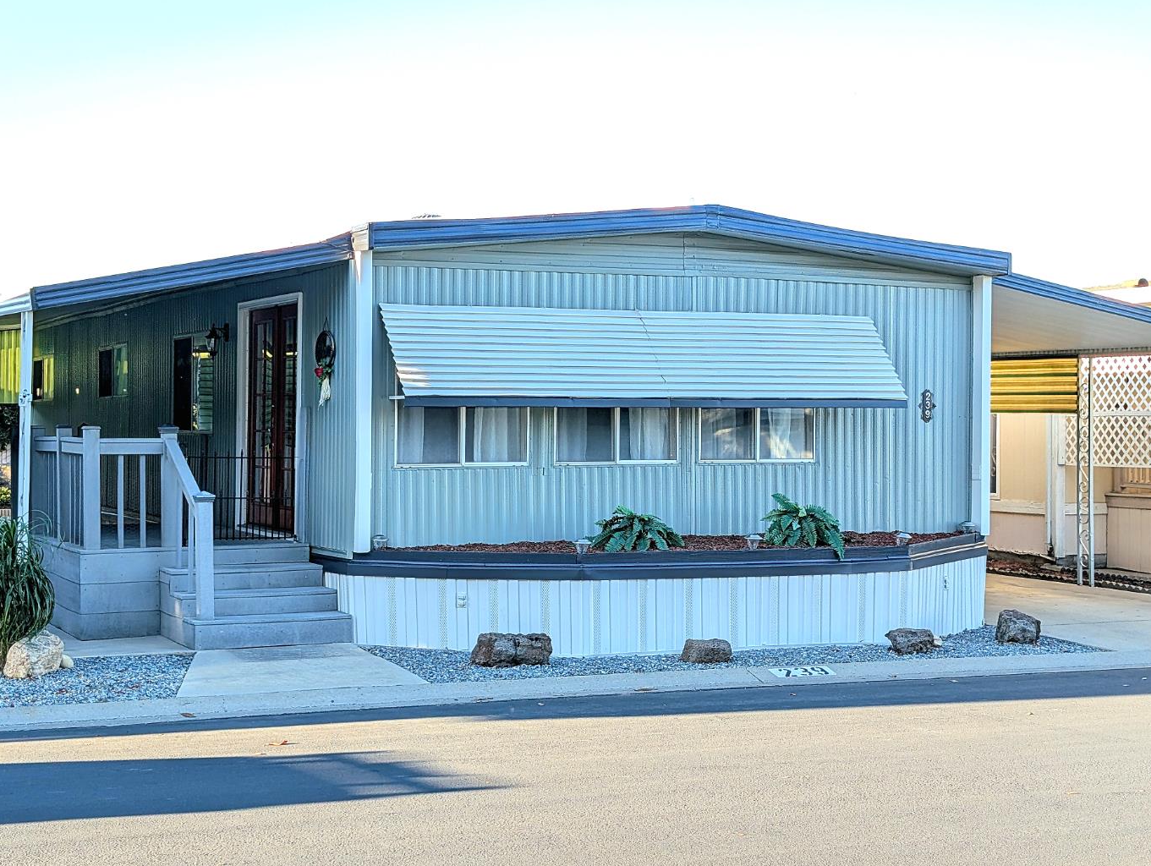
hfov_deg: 35.5
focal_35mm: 54
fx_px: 1798
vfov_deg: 27.1
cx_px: 578
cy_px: 412
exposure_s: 1/213
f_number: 1.68
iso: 22
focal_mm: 6.9
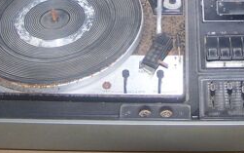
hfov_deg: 26.5
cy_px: -12
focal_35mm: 77
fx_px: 512
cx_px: 177
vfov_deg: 16.5
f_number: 2.8
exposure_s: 1/60
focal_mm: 6.3
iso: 140
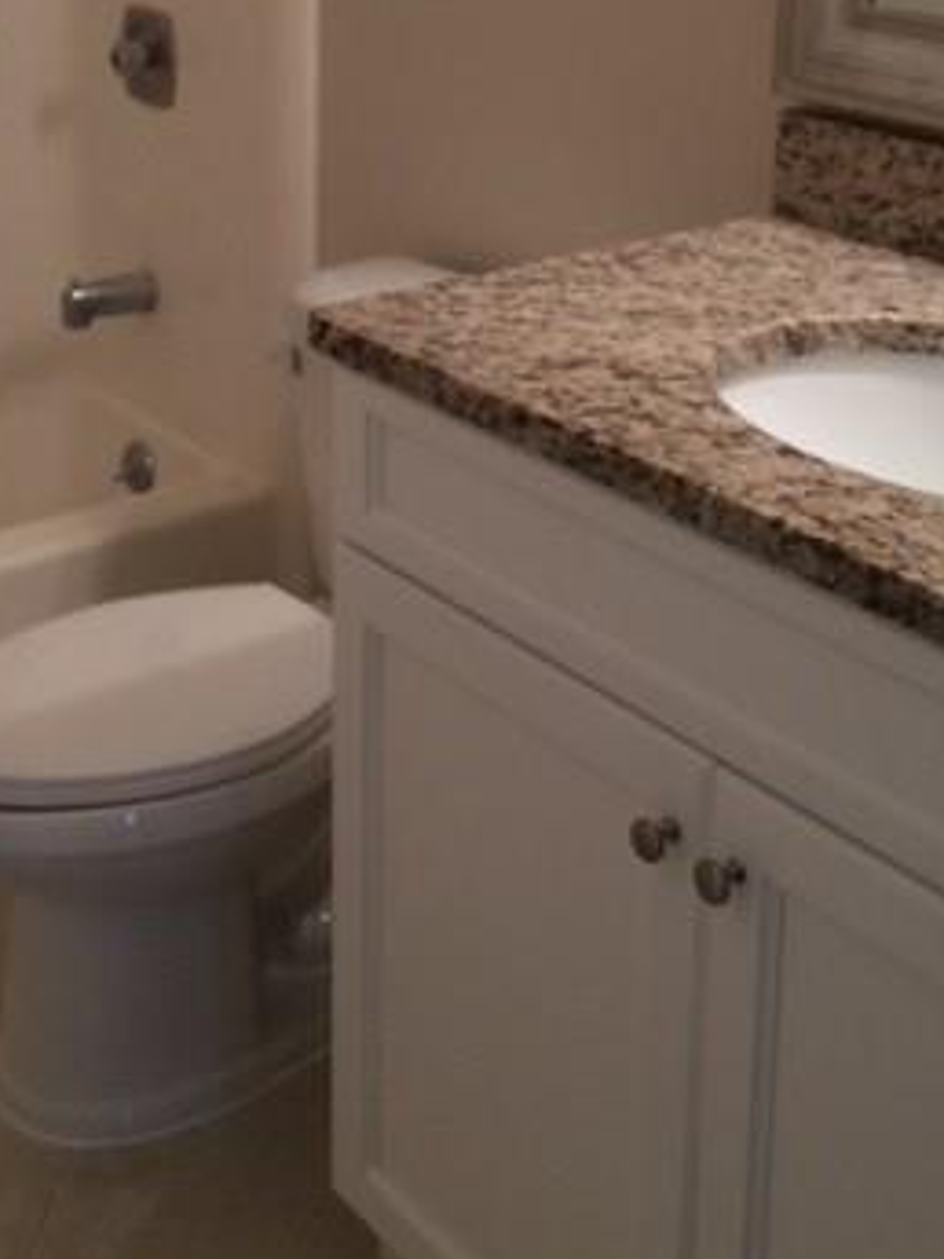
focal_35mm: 54
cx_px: 424
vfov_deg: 34.1
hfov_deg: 27.0
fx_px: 1963
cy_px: 194
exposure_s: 1/30
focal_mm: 4.15
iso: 100
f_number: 2.2
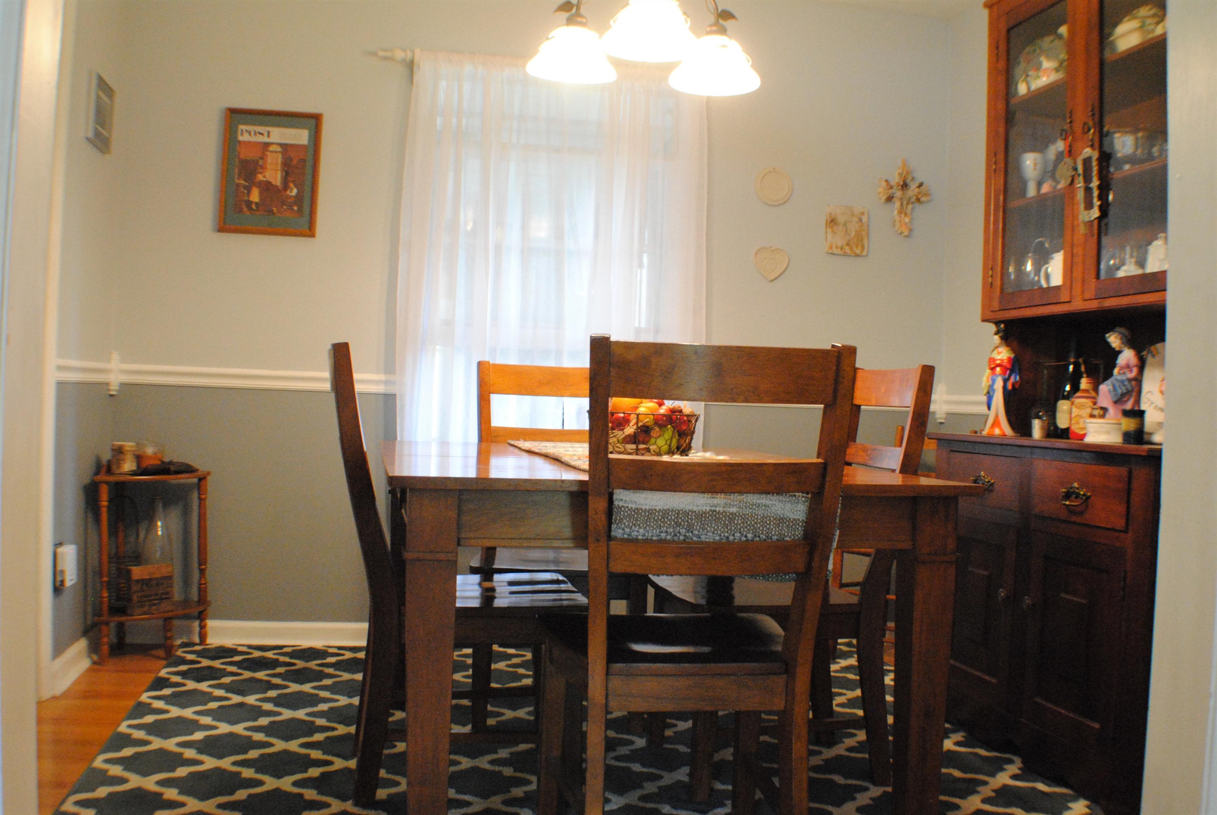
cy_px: 408
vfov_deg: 29.9
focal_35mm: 45
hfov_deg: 43.6
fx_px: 1523
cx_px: 608
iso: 1600
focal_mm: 30
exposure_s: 1/30
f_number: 4.5
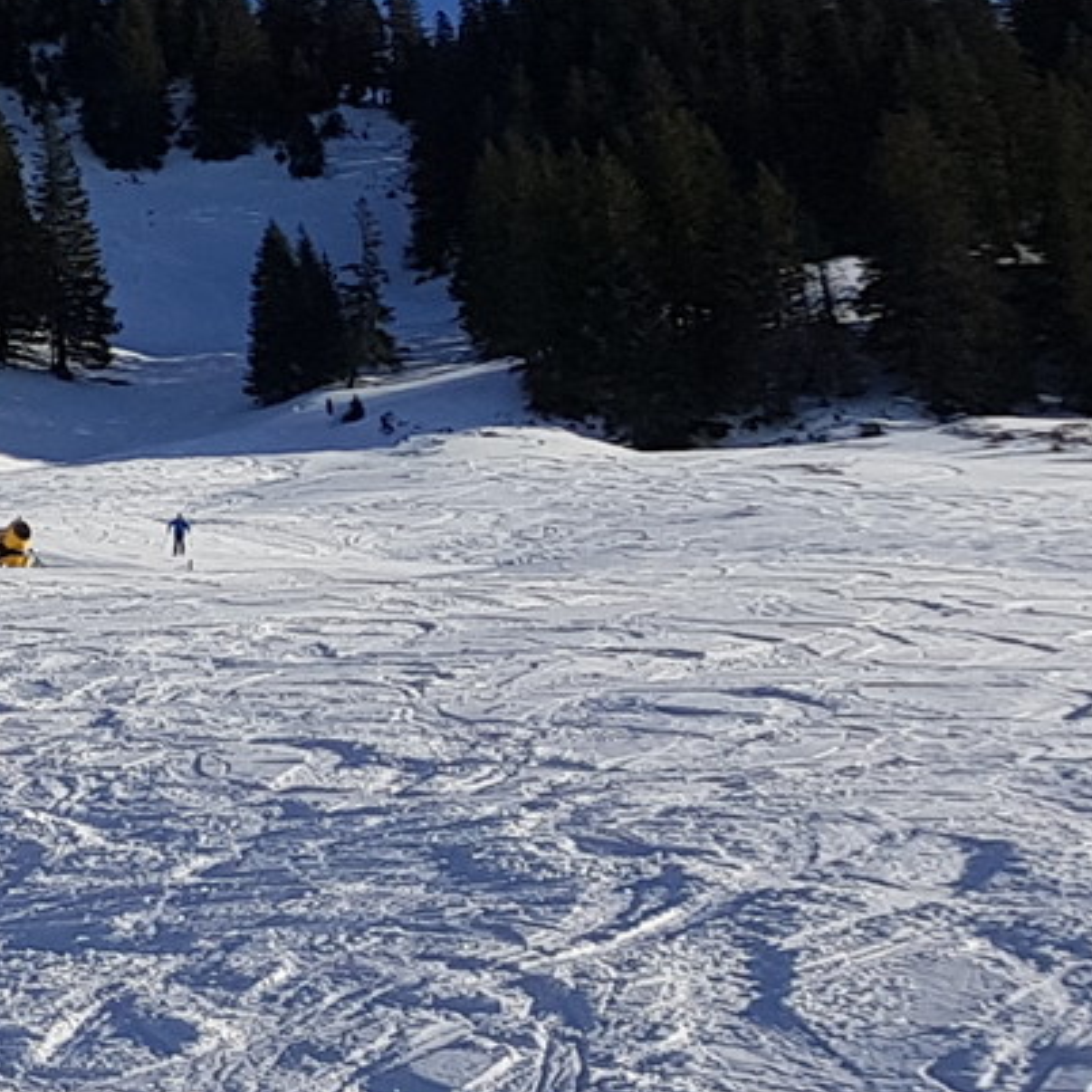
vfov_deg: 14.3
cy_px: 394
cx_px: -1648
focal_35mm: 122
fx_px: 4354
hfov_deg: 11.5
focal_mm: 4.2
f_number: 1.7
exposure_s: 1/3592
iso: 40
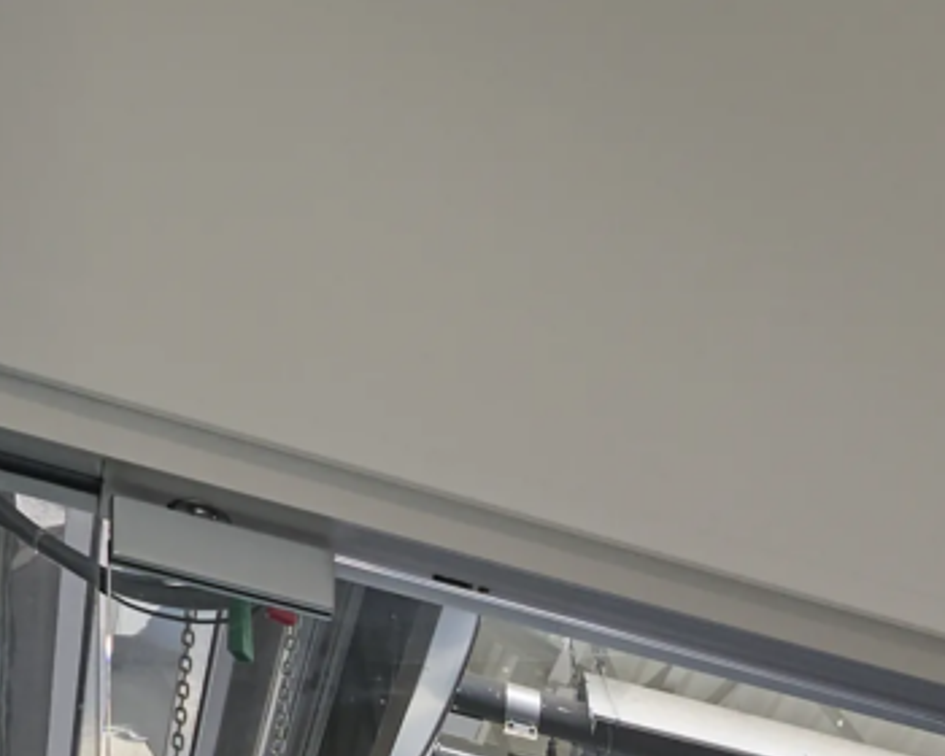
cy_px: 1910
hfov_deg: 15.8
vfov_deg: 12.2
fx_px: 2685
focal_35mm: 96
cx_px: 1882
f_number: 5.6
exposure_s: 1/125
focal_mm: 14
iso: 250
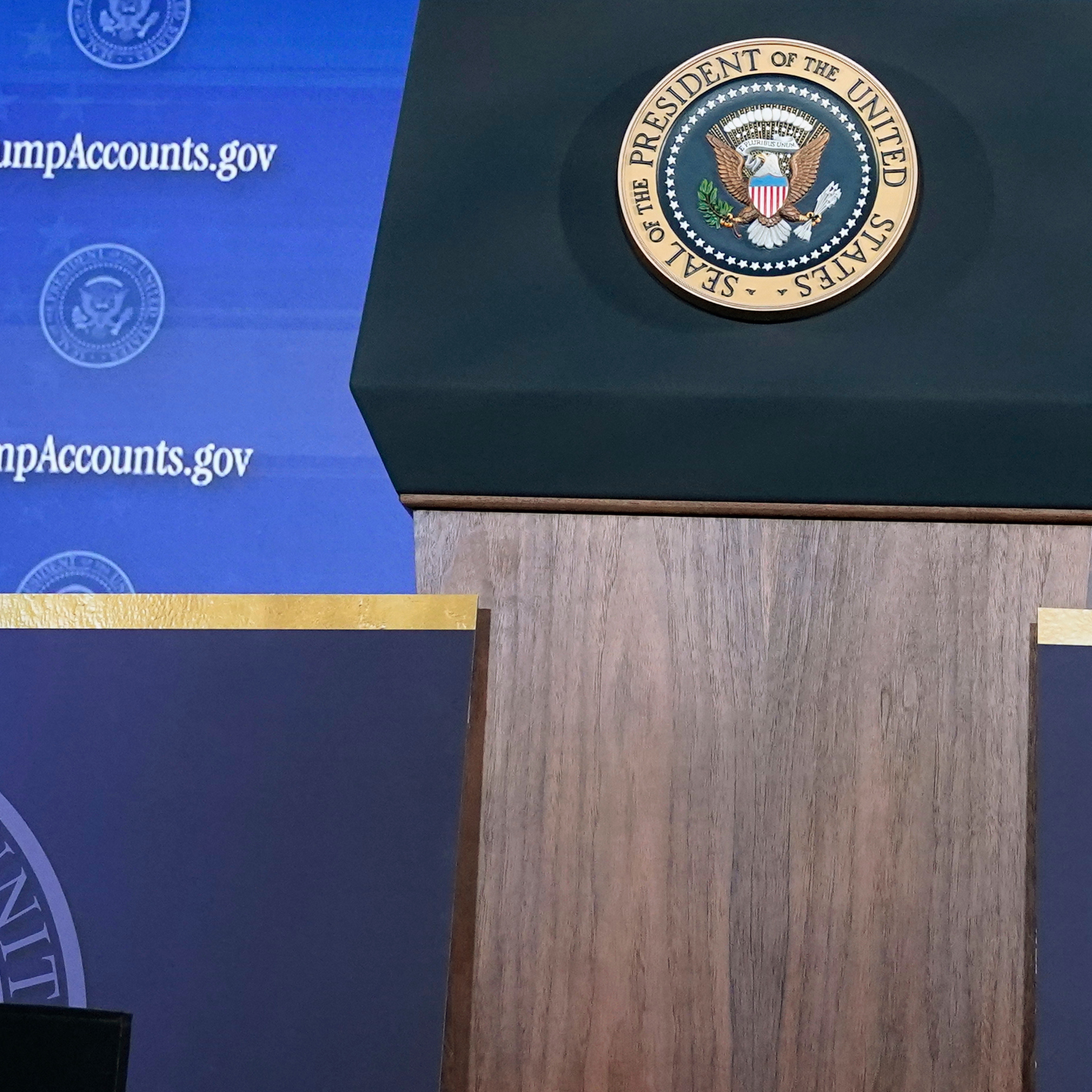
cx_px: 916
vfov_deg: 18.4
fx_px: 3355
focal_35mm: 94
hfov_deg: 18.3
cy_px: 253
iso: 4000
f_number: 4
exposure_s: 1/400
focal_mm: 35
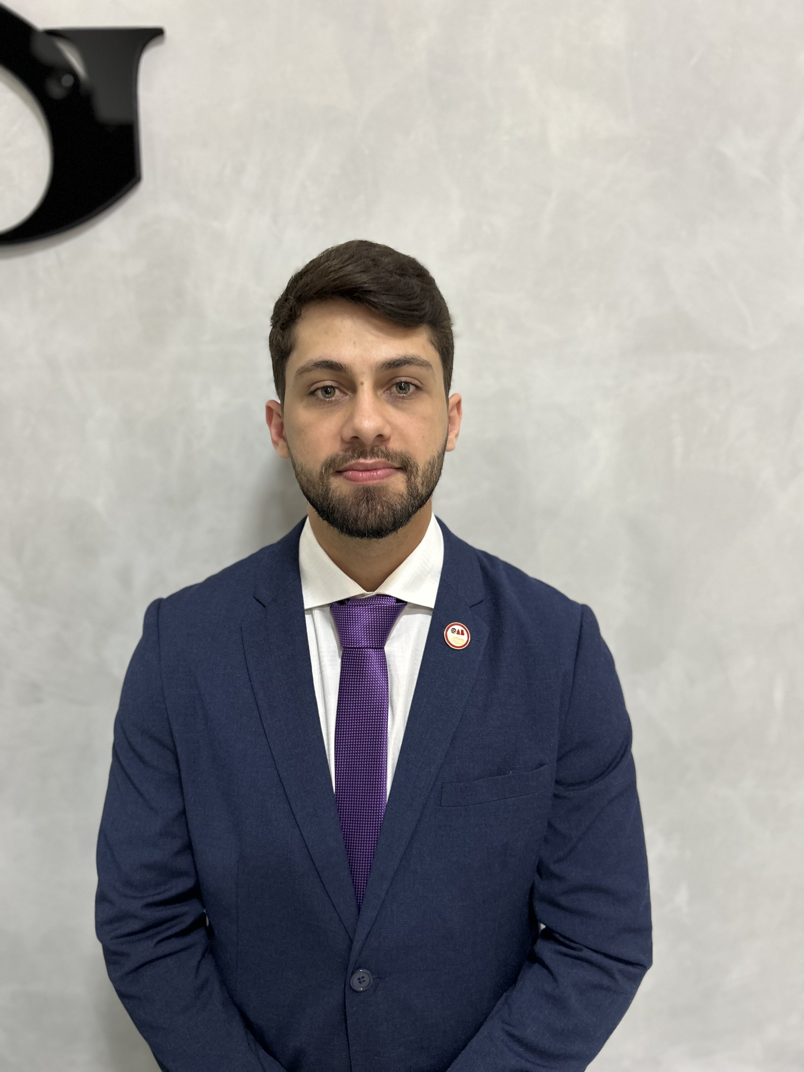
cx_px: 402
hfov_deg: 53.1
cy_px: 536
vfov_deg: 67.3
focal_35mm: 26
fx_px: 805
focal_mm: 5.7
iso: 320
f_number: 1.5
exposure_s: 1/60
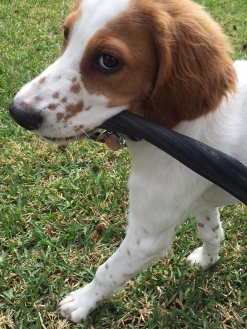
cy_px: 175
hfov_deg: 44.2
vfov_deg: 56.8
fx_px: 304
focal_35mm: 32
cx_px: 119
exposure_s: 1/732
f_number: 2.2
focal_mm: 4.15
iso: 32
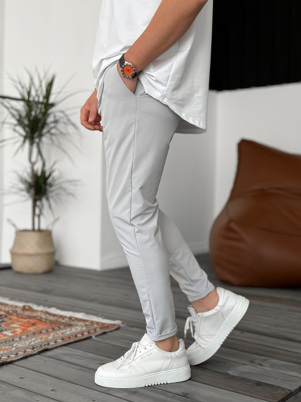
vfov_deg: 39.7
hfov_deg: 30.3
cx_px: 150
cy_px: 201
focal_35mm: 48
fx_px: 557
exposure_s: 1/140
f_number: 1.8
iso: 50
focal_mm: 6.86
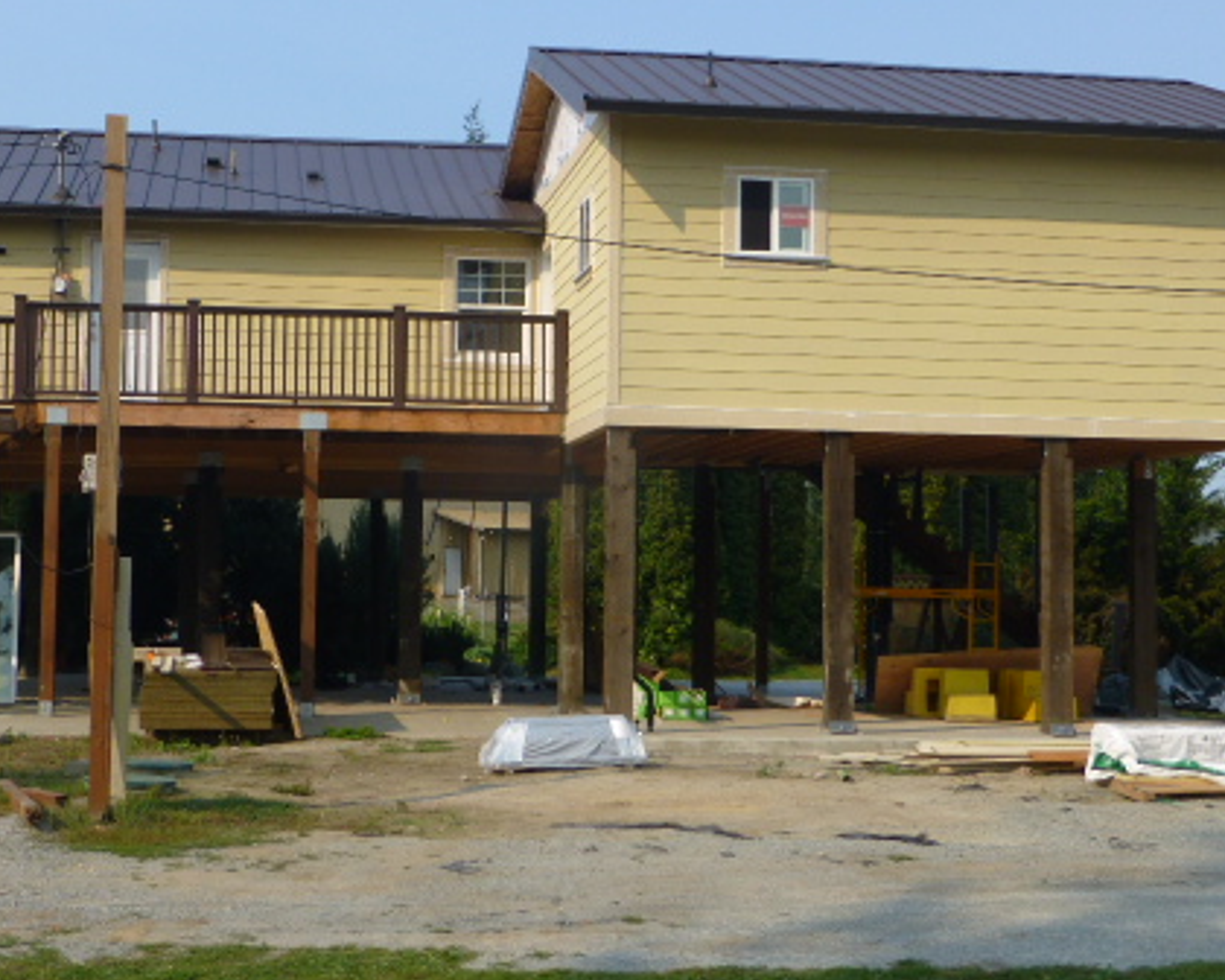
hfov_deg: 32.4
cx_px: 528
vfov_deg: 26.2
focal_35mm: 58
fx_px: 2103
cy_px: 405
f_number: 3.9
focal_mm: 6.9
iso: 100
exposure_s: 1/640
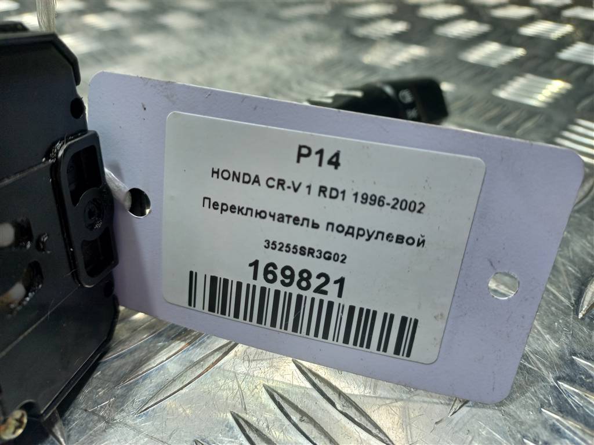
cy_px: 222
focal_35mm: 25
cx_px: 297
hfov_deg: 69.4
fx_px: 429
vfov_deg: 54.9
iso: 32
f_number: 1.8
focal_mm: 4.6
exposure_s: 1/50
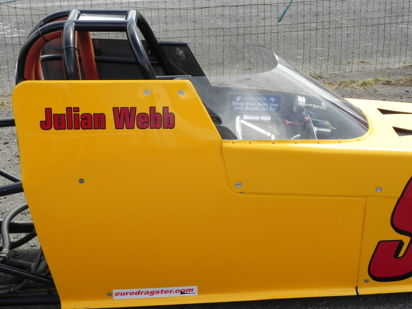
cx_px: 206
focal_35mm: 58
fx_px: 690
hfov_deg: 33.2
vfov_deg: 25.2
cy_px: 154
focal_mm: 10.3
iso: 160
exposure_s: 1/293
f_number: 5.6
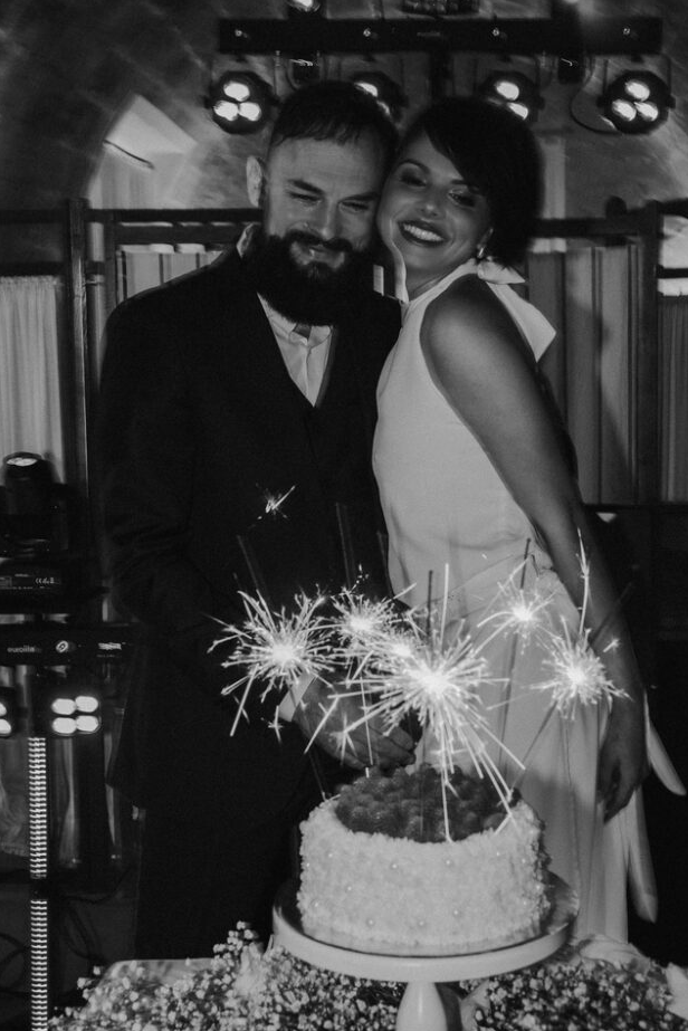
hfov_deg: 22.3
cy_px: 461
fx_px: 1747
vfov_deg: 32.8
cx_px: 333
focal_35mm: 61
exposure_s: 1/13
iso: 400
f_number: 10
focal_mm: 55
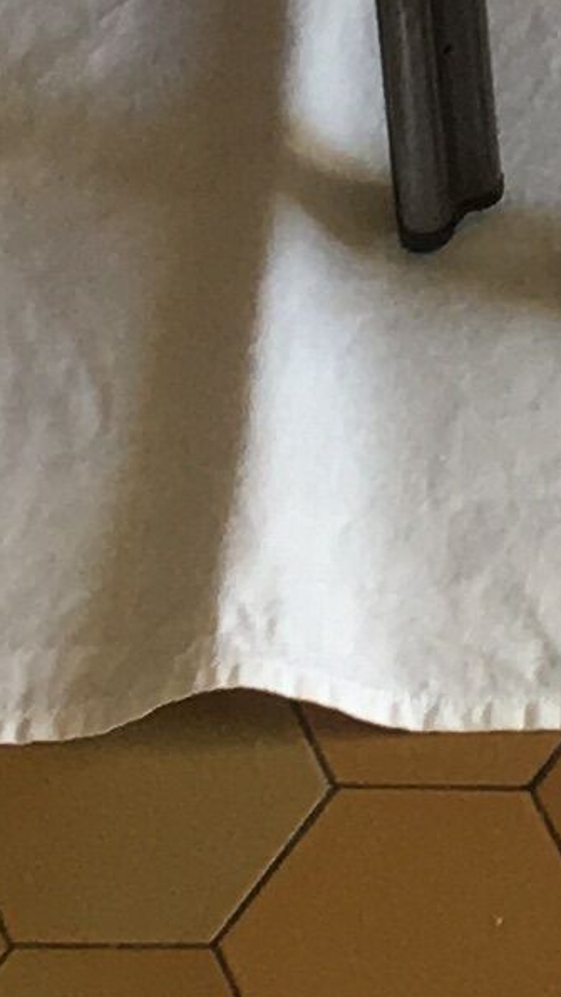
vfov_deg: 9.2
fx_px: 5655
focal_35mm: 214
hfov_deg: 5.5
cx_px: 1308
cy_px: -1222
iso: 40
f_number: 2.2
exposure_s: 1/100
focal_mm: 4.15
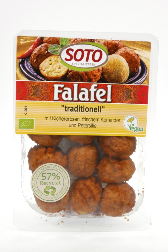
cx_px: 84
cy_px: 126
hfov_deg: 27.0
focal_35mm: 50
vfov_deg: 39.6
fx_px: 349
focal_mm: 22.7
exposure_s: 1/30
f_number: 16
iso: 800
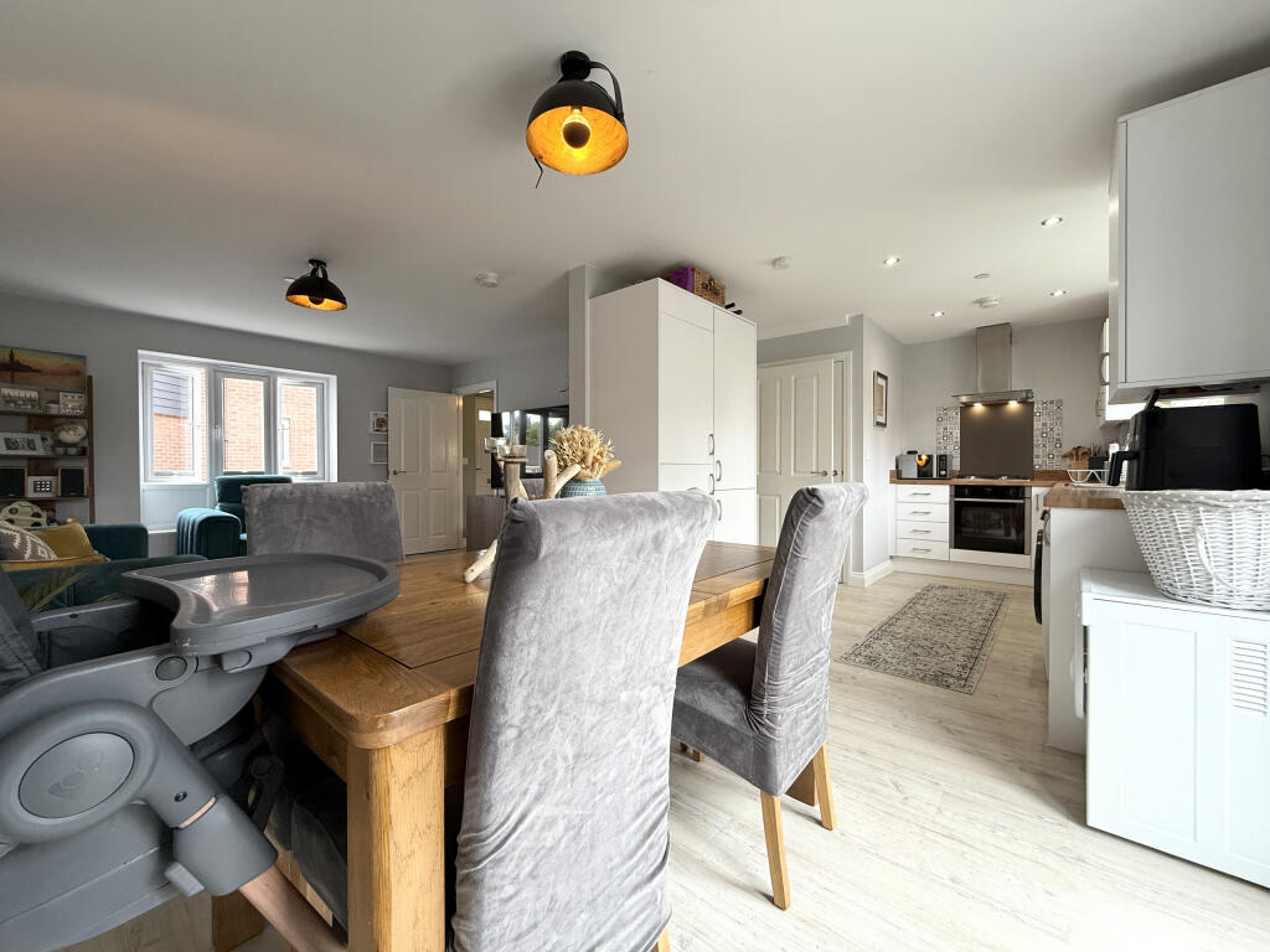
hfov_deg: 102.1
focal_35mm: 14
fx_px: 514
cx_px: 635
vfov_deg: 85.7
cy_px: 476
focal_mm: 2.22
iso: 125
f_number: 2.2
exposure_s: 1/99
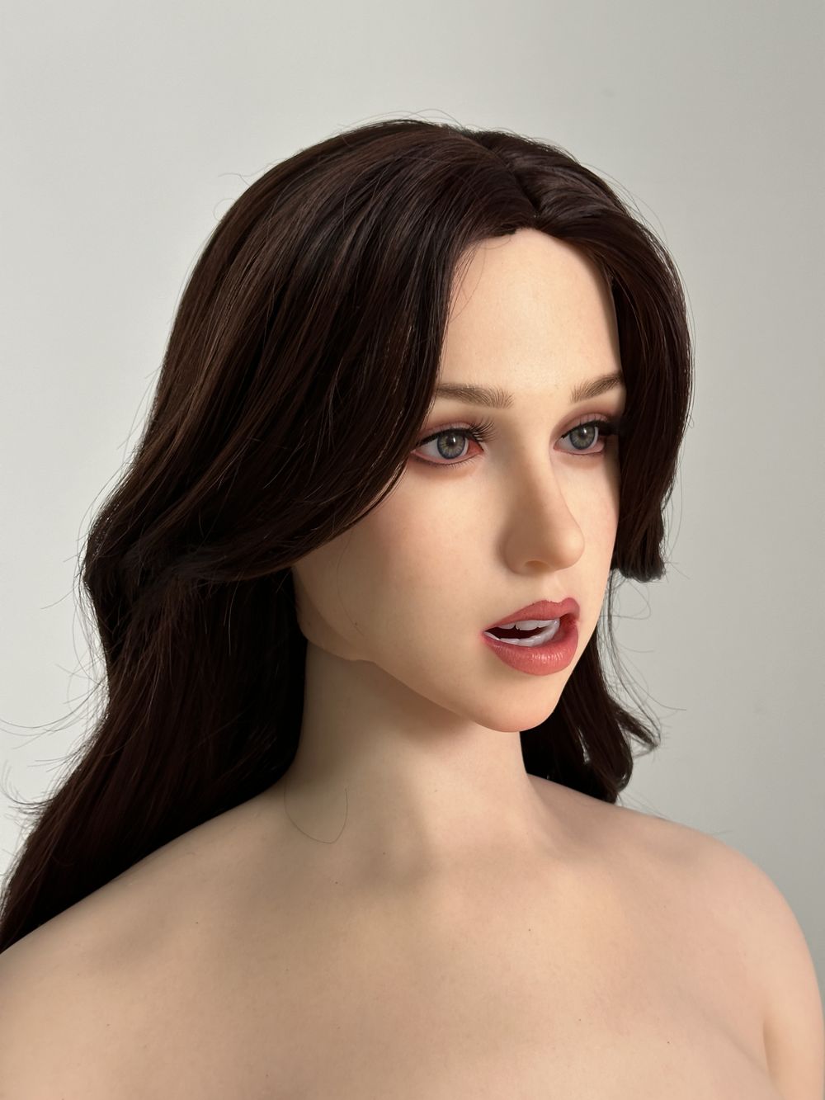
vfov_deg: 39.7
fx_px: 1525
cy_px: 550
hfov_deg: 30.3
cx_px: 412
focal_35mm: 48
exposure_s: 1/50
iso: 200
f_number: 1.78
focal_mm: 6.86
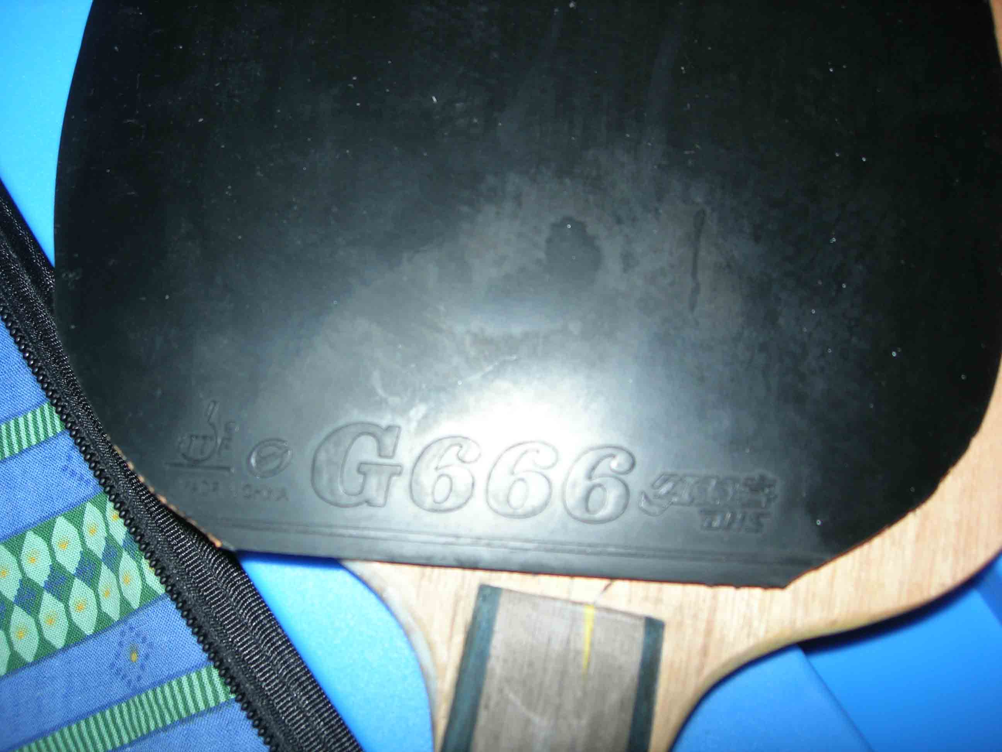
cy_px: 376
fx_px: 1100
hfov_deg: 49.0
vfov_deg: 37.7
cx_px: 501
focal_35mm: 38
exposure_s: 1/60.1
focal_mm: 7.8
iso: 64
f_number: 2.8
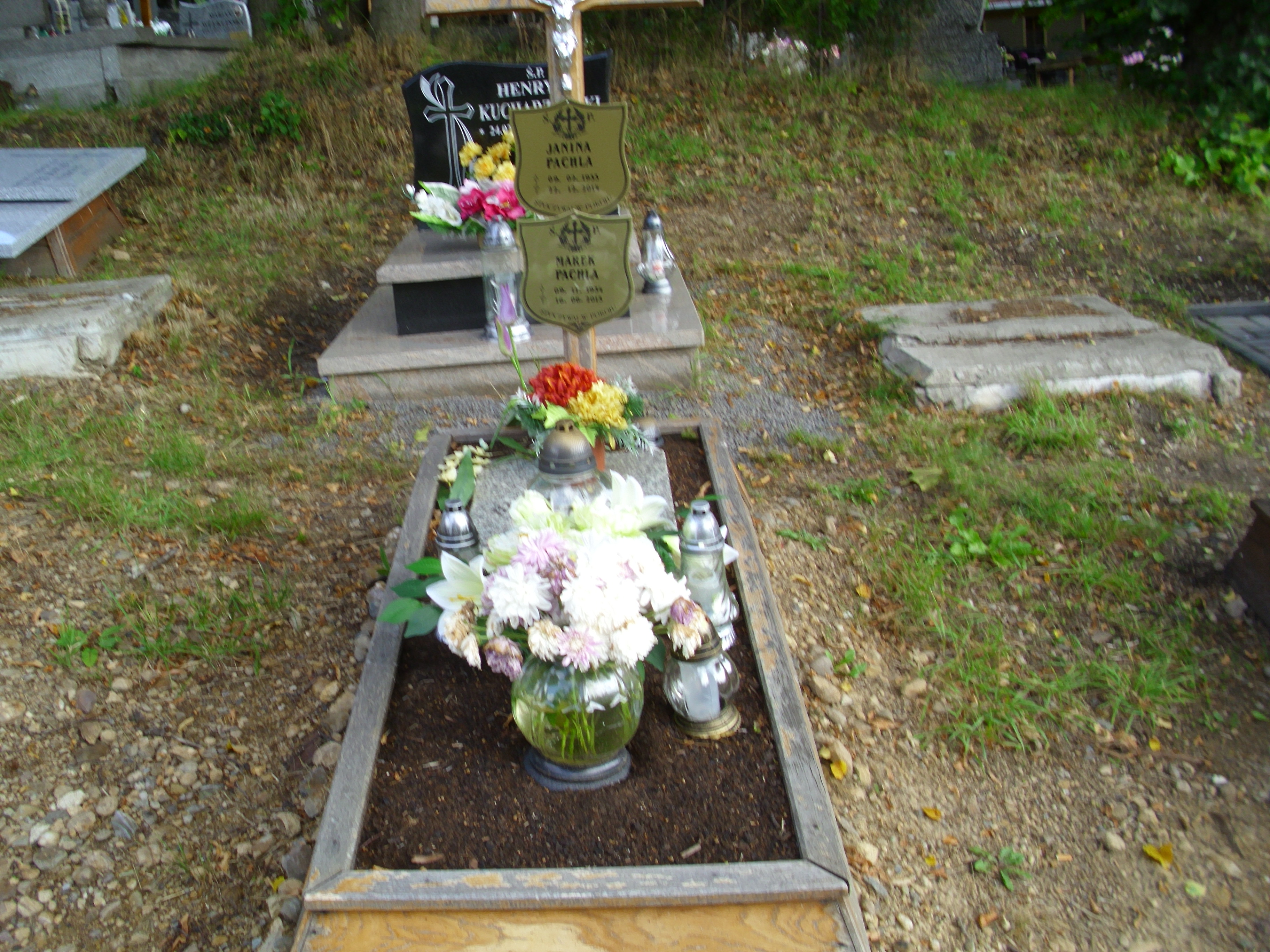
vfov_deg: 40.7
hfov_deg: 52.6
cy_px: 476
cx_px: 635
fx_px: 1284
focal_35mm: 35
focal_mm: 6.2
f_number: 3
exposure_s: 1/112
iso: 50
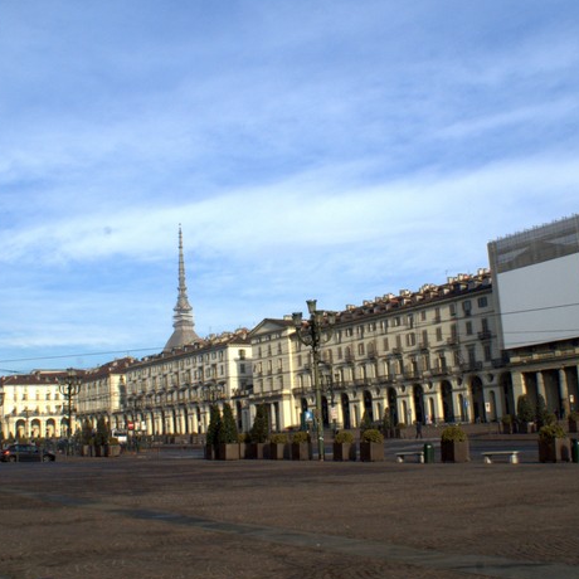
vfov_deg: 41.8
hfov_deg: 41.8
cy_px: 249
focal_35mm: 40
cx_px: 303
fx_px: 757
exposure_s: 1/125
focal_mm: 18
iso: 400
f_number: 22
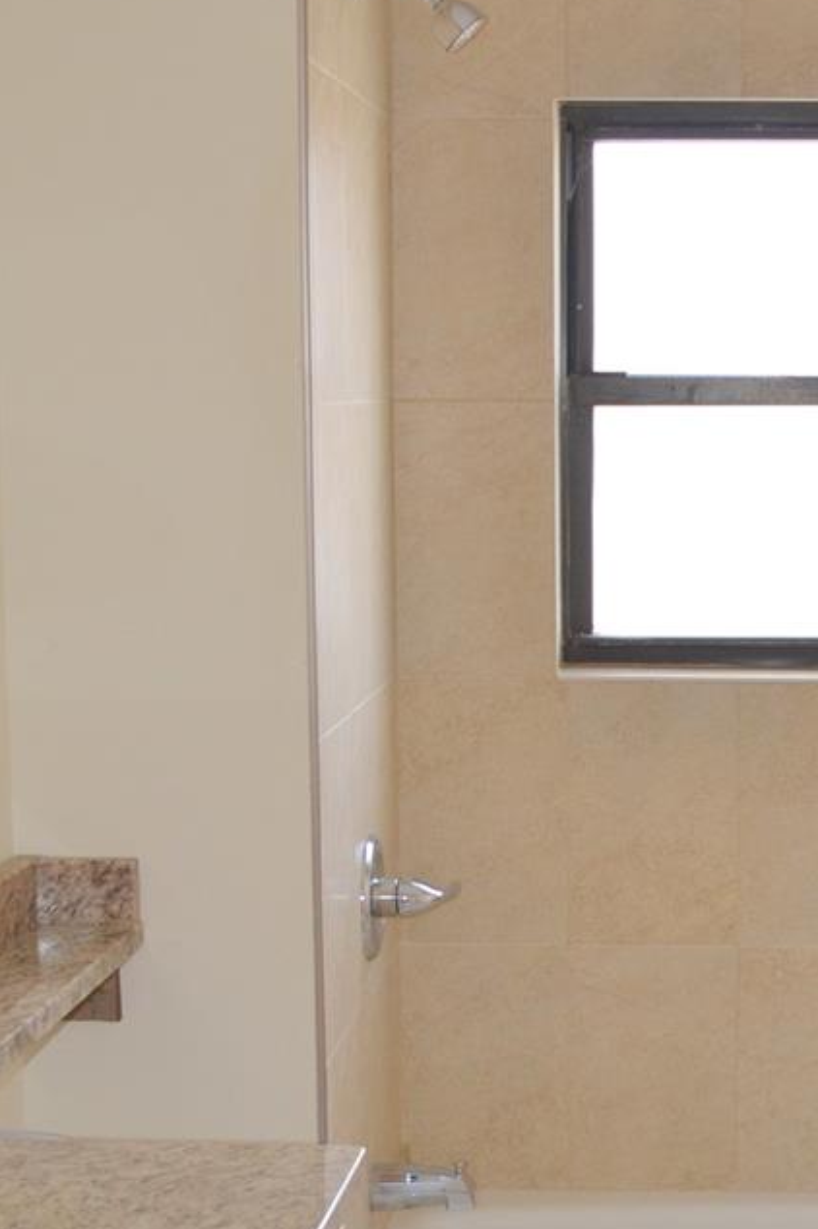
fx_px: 2729
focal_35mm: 80
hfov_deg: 16.8
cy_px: 777
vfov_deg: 25.3
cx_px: 709
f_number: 4
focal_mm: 22
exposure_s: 1/125
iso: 280
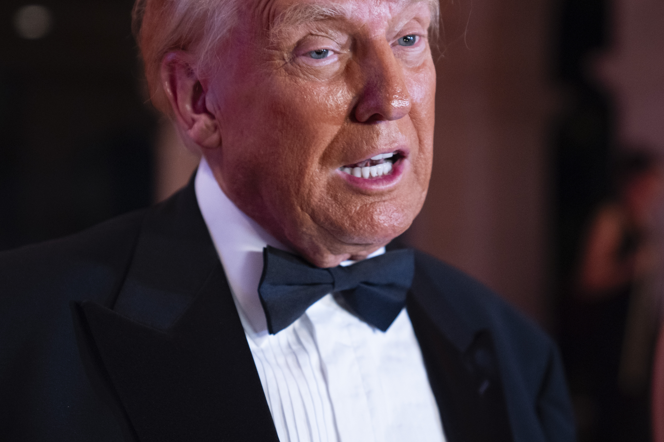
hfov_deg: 24.5
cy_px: 204
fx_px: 1531
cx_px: 288
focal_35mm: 83
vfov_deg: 16.5
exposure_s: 1/80
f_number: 2.8
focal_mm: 70
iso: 4000
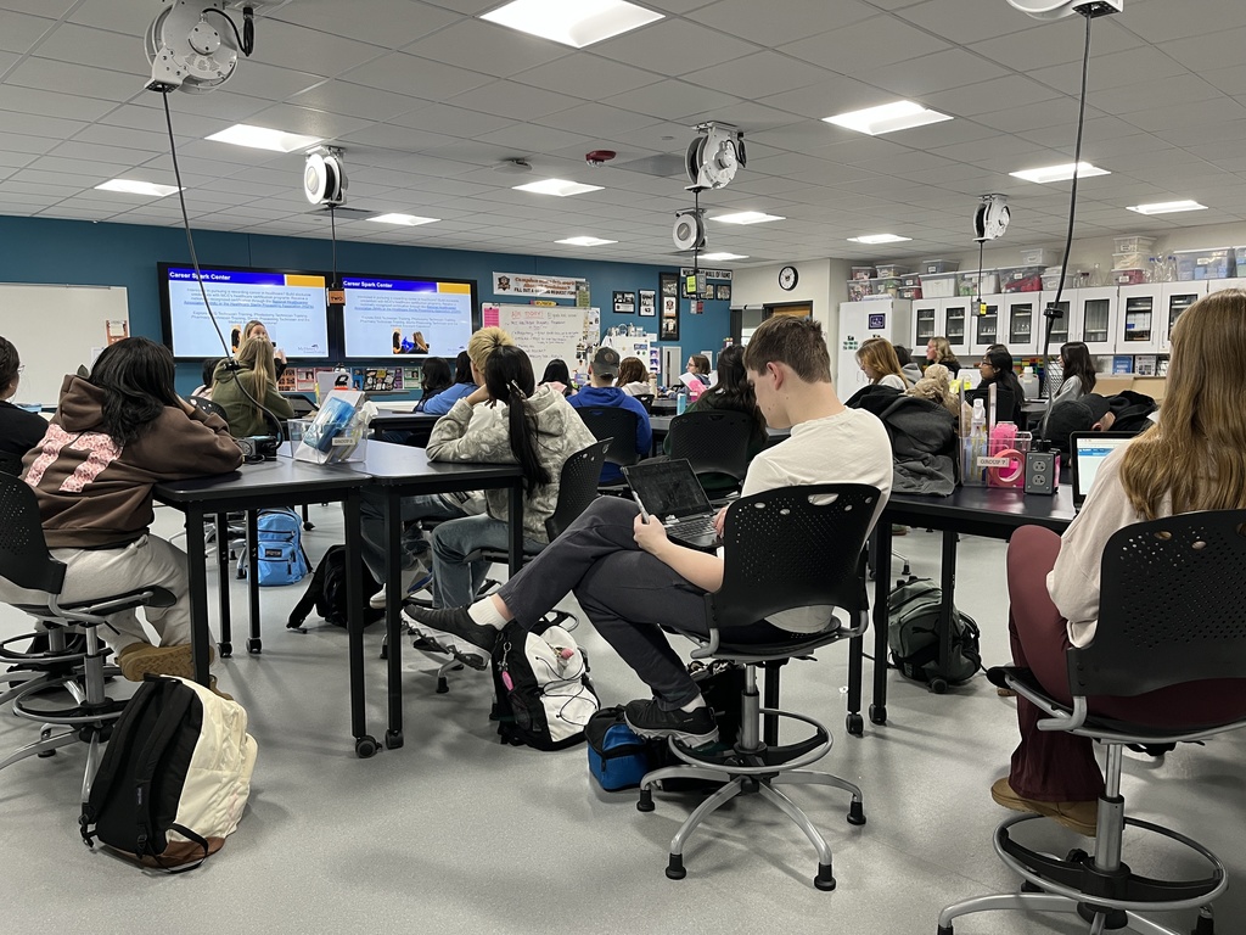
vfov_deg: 53.1
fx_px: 936
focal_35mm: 26
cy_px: 468
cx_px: 623
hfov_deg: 67.3
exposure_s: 1/60
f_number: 1.6
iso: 125
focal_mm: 5.1
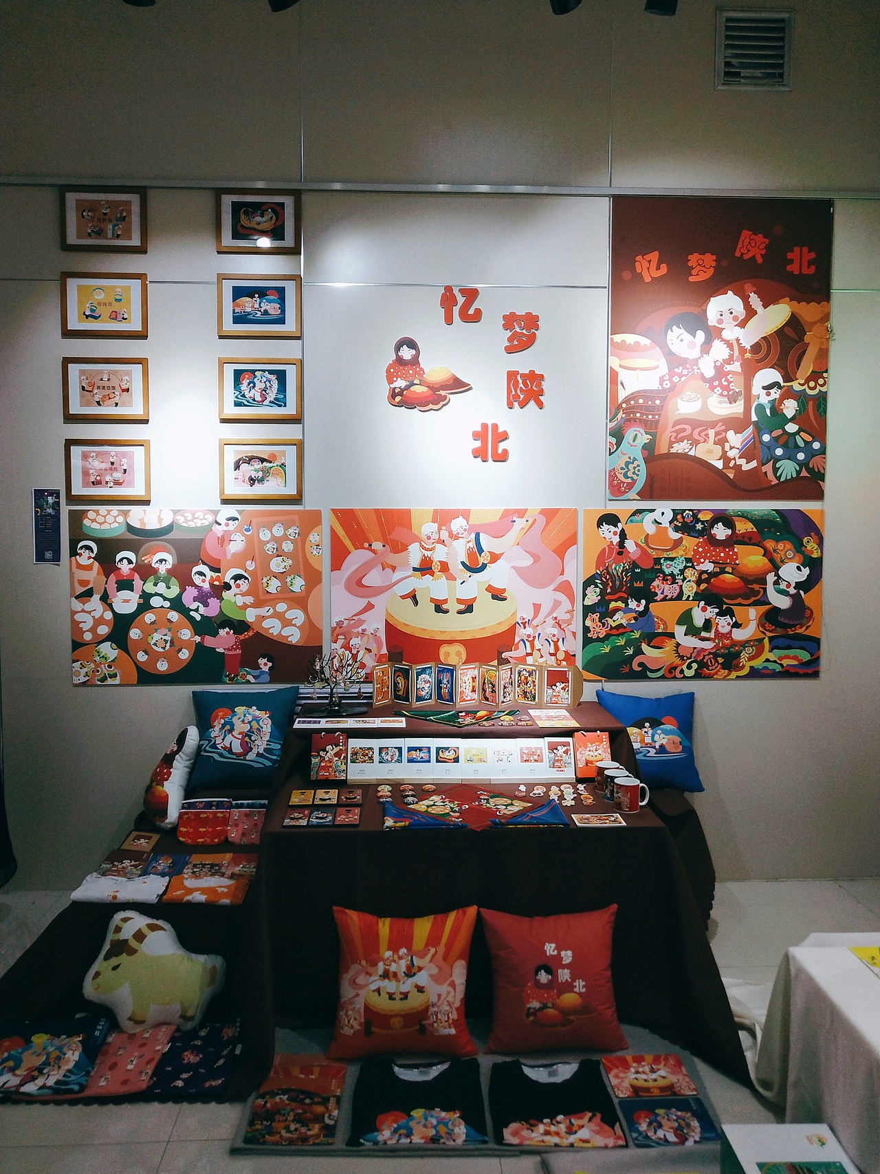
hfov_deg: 46.8
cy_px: 587
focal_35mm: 30
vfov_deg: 60.0
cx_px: 440
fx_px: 1017
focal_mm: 3.95
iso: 84
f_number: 1.8
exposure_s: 1/100
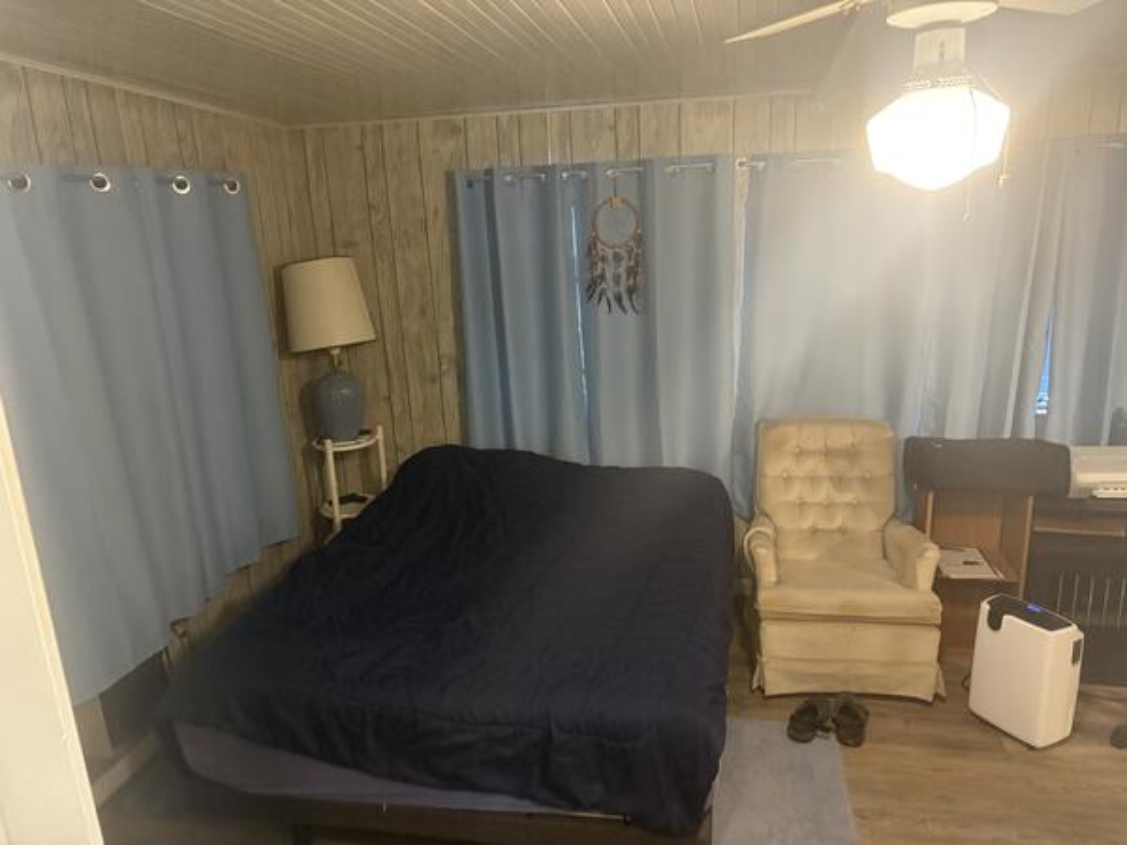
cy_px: 422
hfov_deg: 67.3
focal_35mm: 26
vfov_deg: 53.1
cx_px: 564
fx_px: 846
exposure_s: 1/40
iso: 640
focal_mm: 5.96
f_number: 1.6
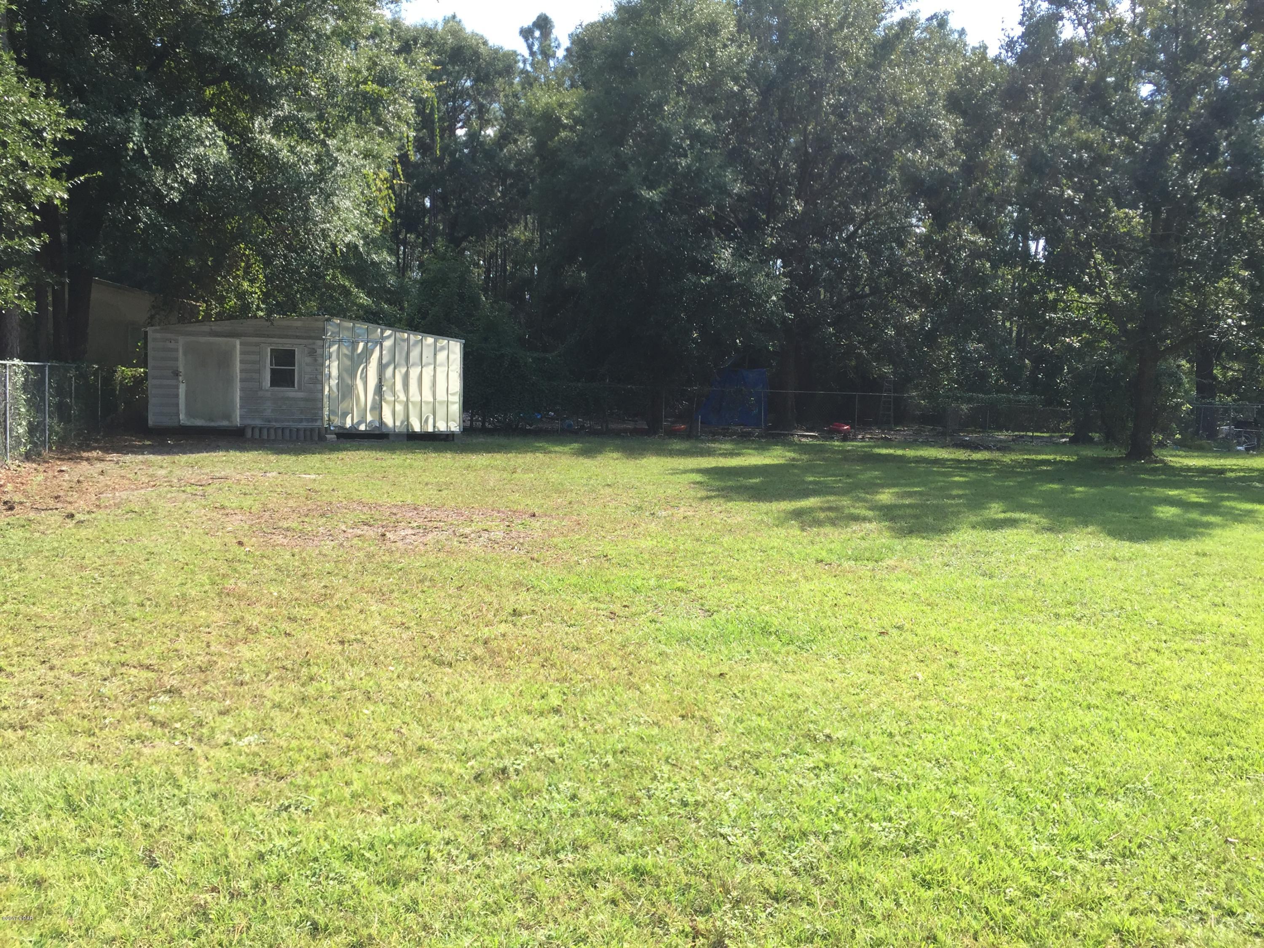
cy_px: 474
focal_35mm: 29
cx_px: 632
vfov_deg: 48.2
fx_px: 1059
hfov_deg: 61.7
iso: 32
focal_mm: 4.15
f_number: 2.2
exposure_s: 1/638
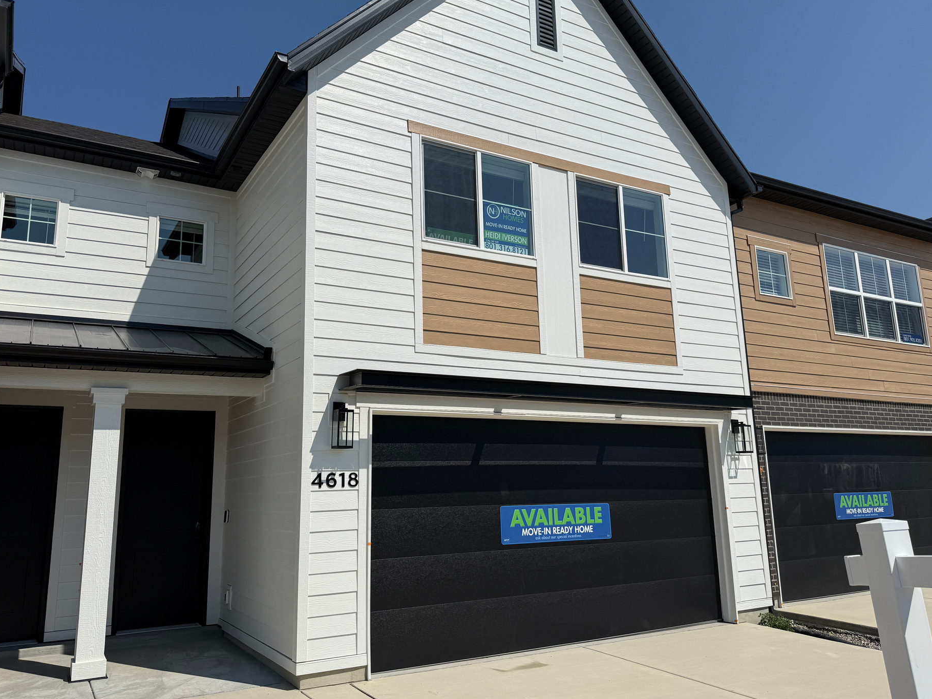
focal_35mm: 27
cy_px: 335
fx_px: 727
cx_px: 453
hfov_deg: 65.3
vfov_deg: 51.3
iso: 80
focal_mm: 6.76
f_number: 1.78
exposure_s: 1/14286
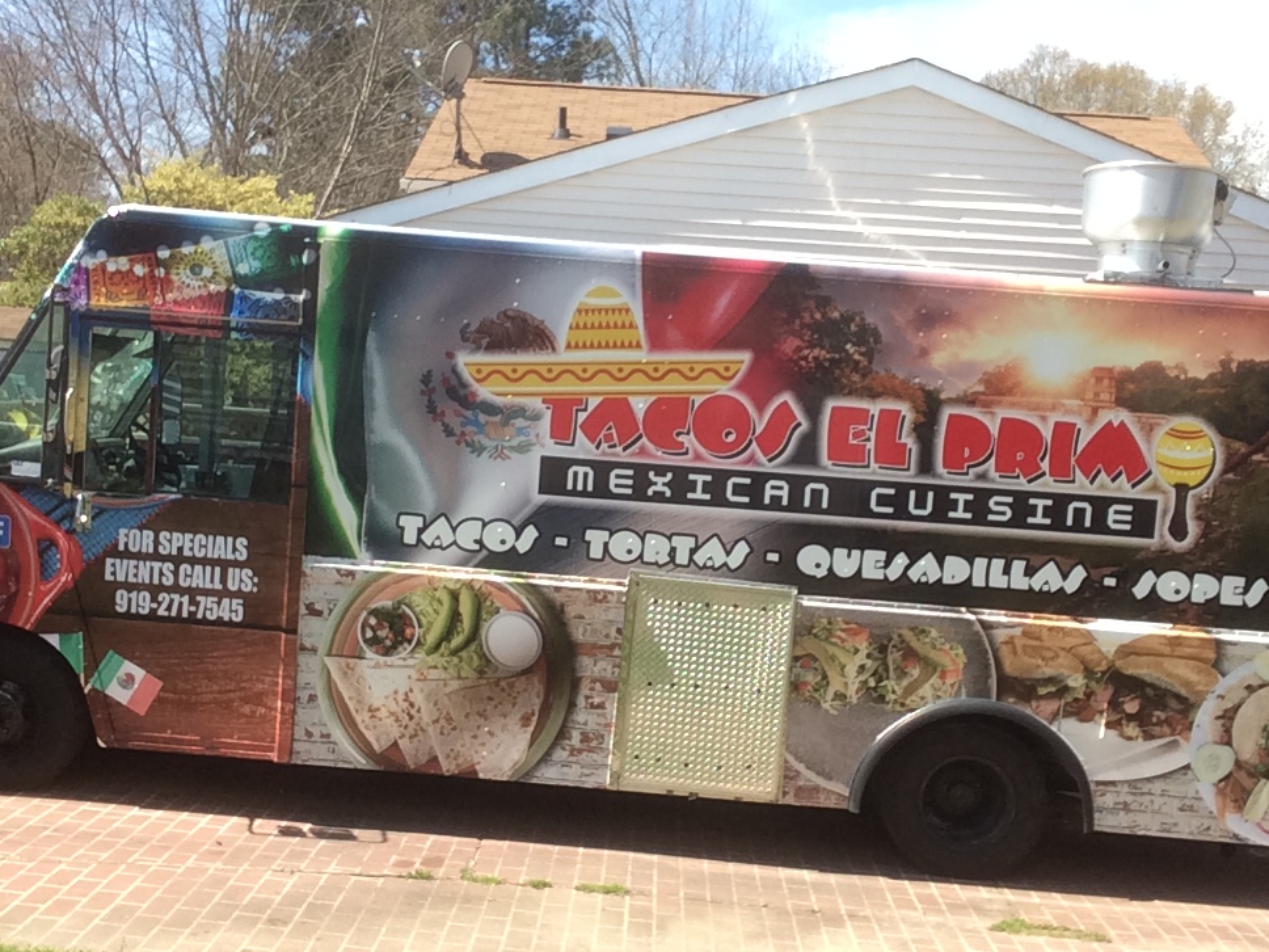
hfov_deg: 45.8
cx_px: 624
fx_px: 1503
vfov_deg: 35.1
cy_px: 510
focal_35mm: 41
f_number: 2.4
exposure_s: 1/866
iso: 50
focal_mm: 2.15
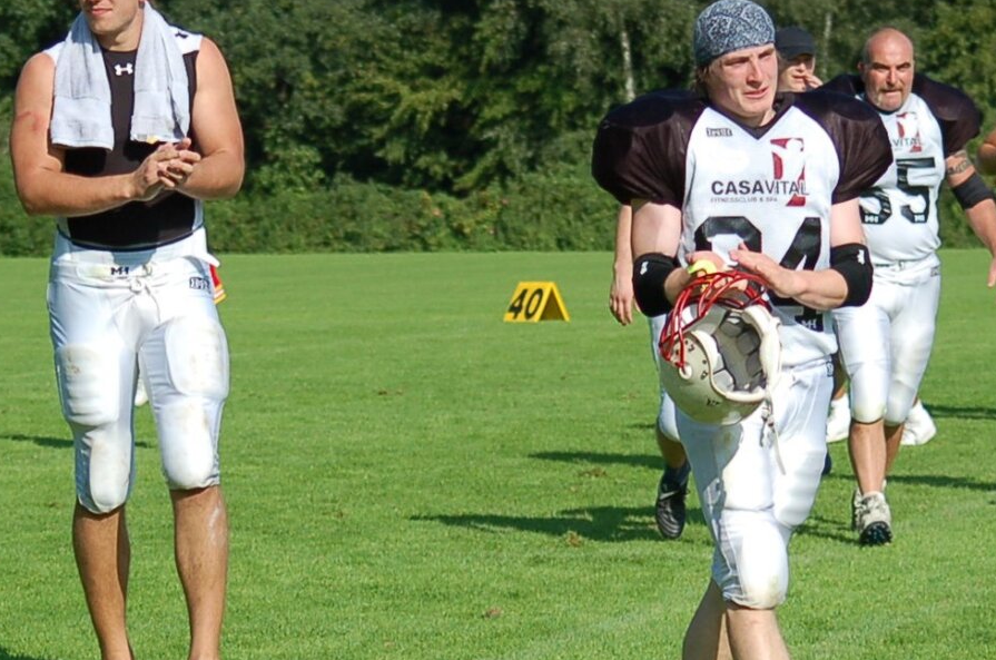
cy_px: 317
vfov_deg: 5.3
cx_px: 570
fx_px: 7124
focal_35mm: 258
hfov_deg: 8.0
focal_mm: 70
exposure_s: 1/1250
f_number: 5.6
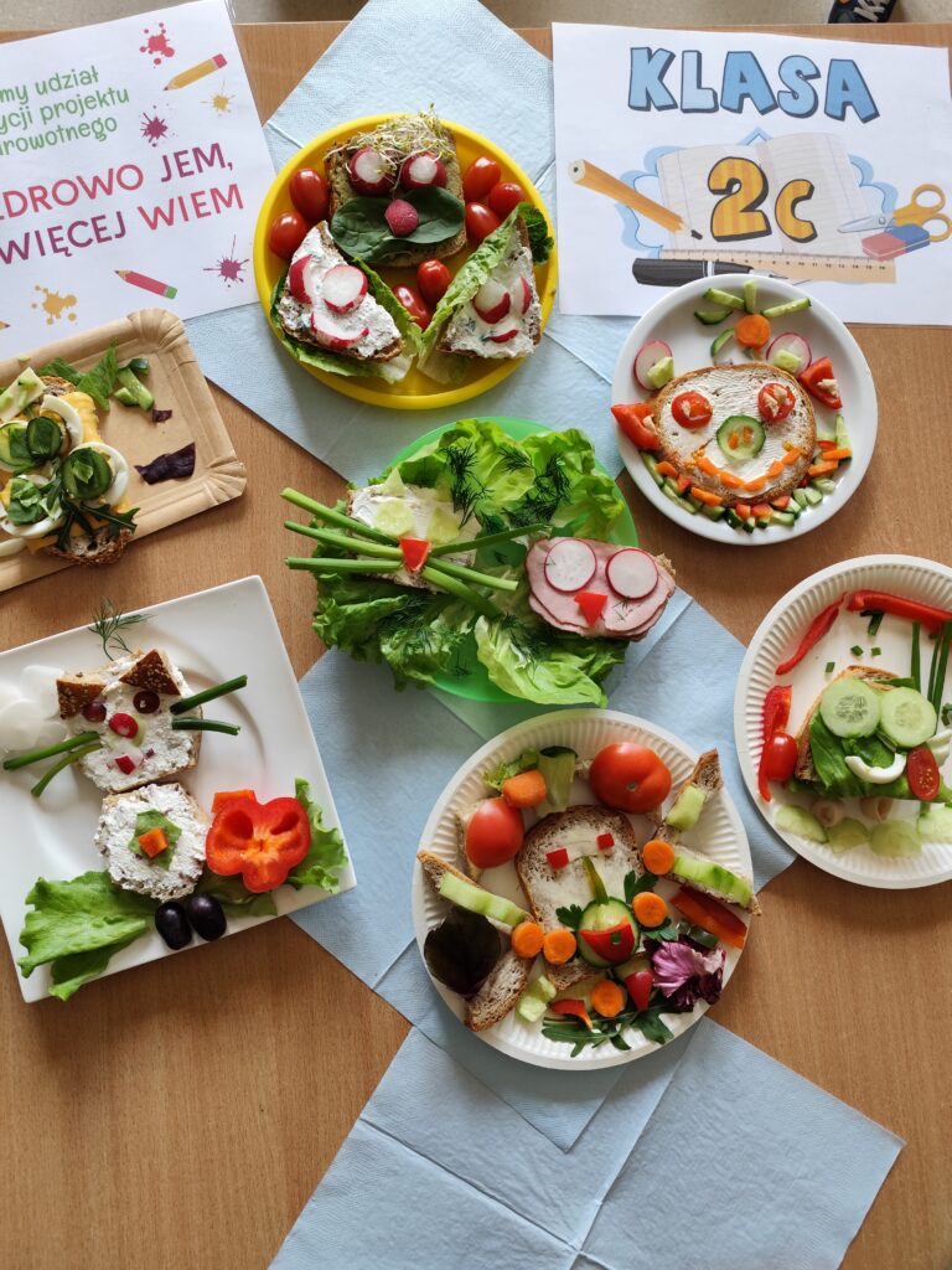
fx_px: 843
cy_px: 635
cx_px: 476
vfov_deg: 73.9
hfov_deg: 58.9
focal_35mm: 23
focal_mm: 6.19
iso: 400
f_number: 1.65
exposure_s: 1/100
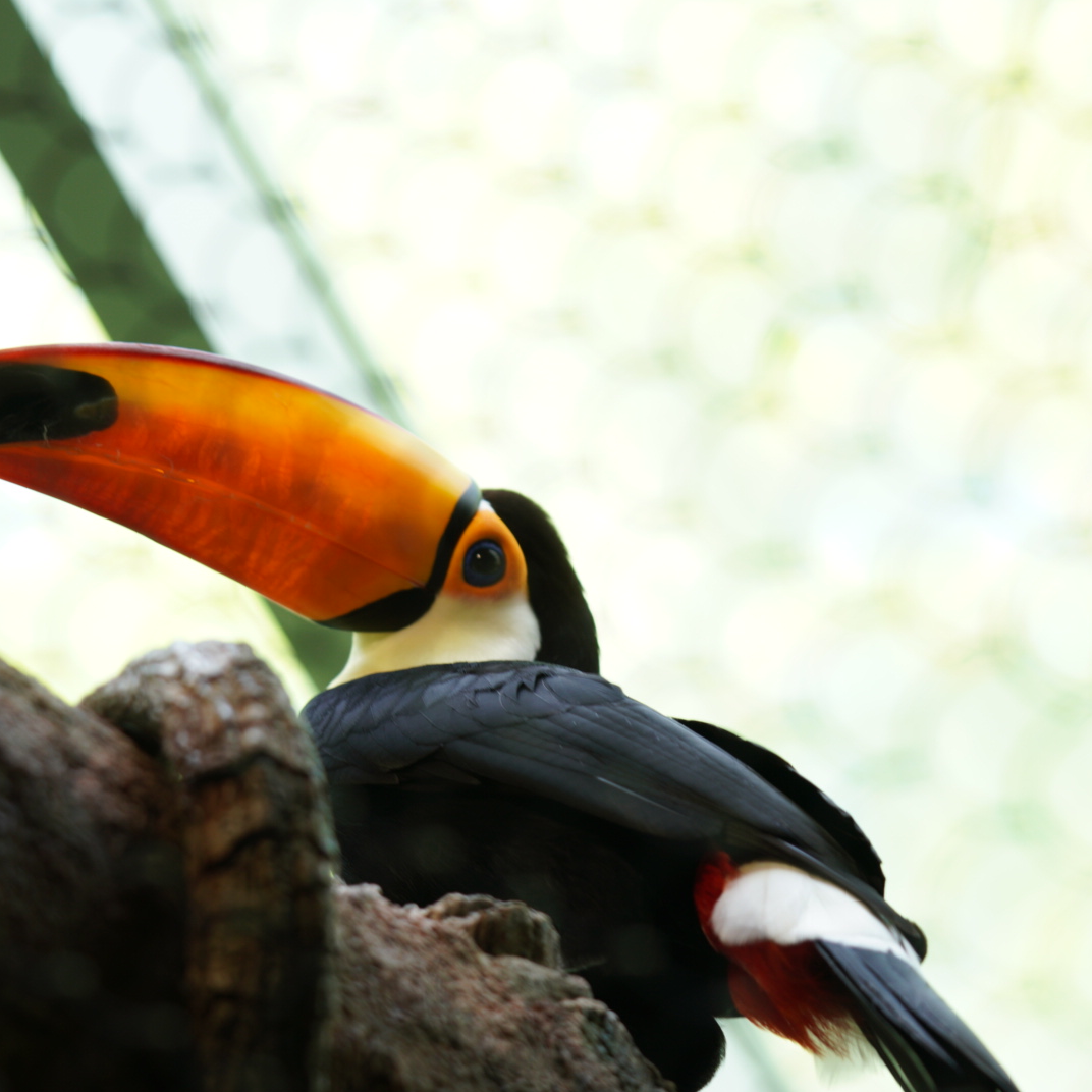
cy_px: 546
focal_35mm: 173
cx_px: 411
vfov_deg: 10.1
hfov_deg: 10.1
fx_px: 6174
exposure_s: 1/60
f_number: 3.5
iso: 125
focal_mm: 90
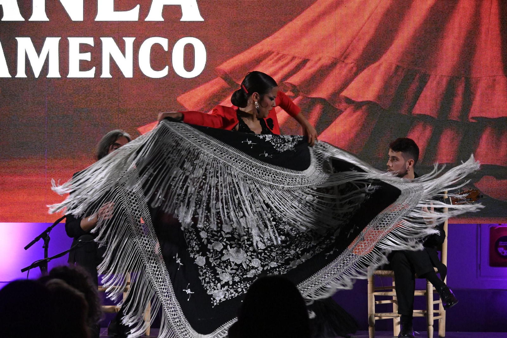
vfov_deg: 9.0
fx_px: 2154
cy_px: 169
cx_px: 254
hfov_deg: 13.4
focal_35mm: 153
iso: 6400
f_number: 6.3
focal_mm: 102
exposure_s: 1/160
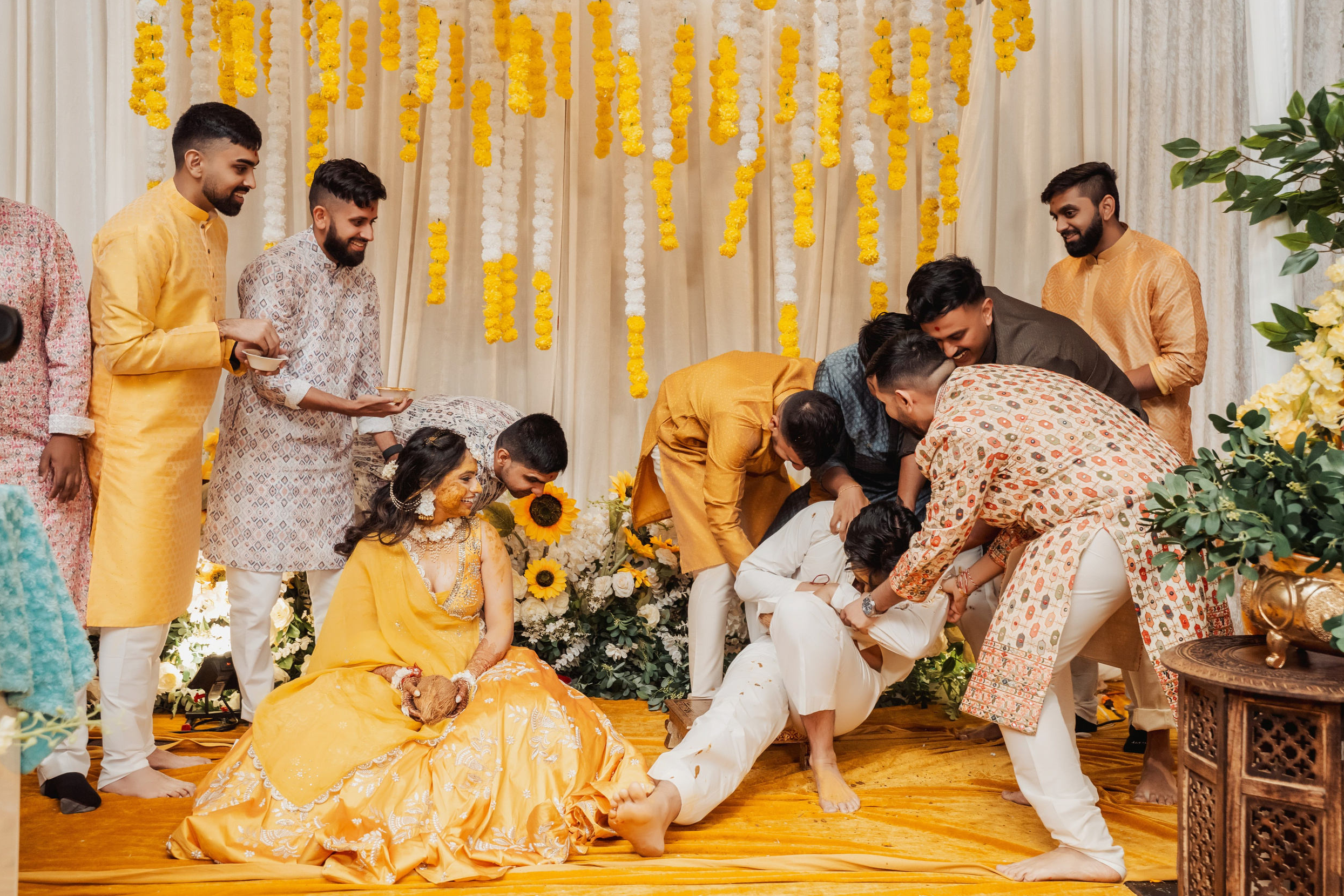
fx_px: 1359
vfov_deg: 36.5
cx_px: 664
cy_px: 450
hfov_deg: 52.6
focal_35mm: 36
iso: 1600
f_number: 4
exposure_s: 1/200
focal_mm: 35.4
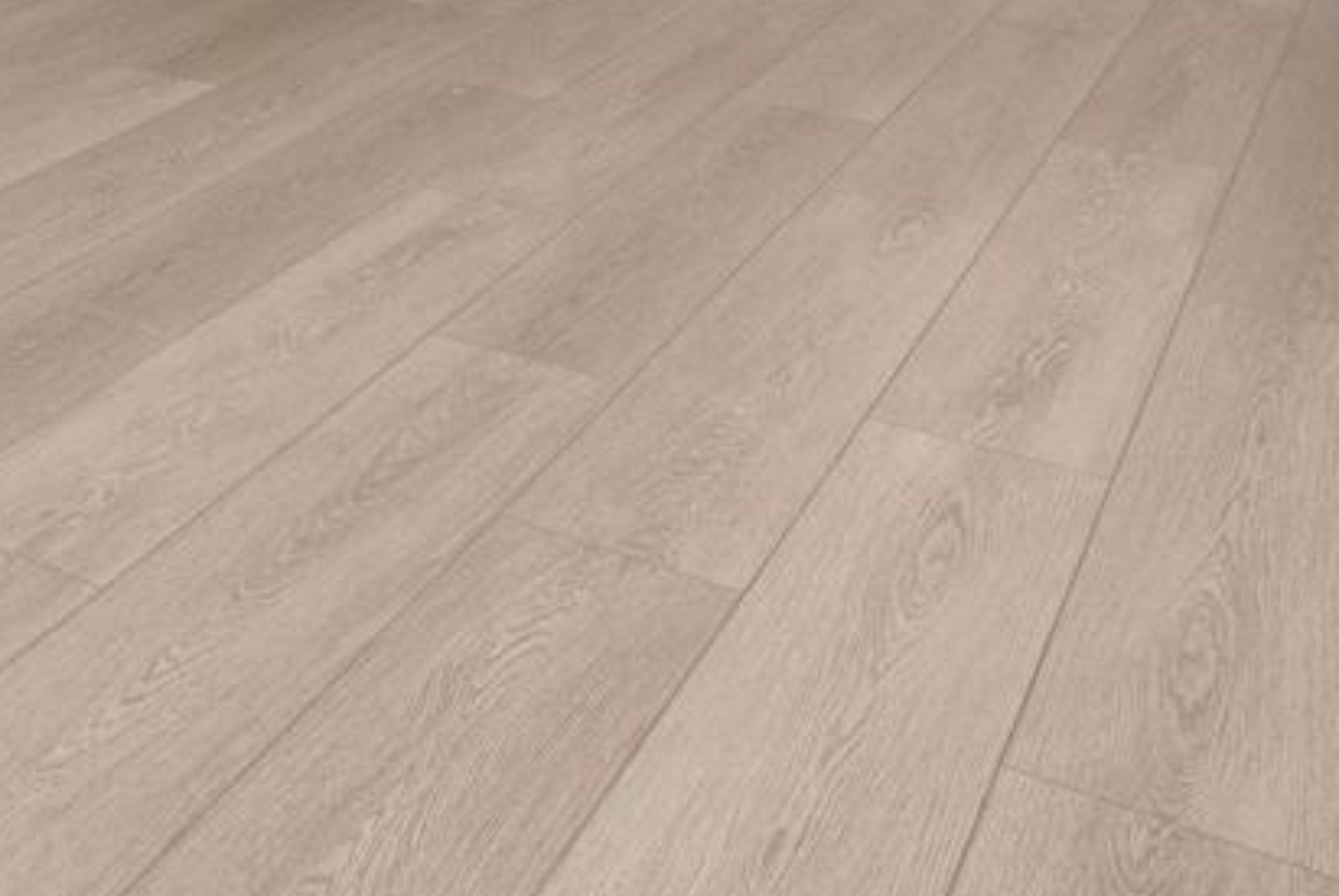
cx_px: -616
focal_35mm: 56
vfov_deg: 20.4
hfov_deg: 26.7
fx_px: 2085
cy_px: -487
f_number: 8
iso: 320
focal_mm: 16
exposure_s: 1/2
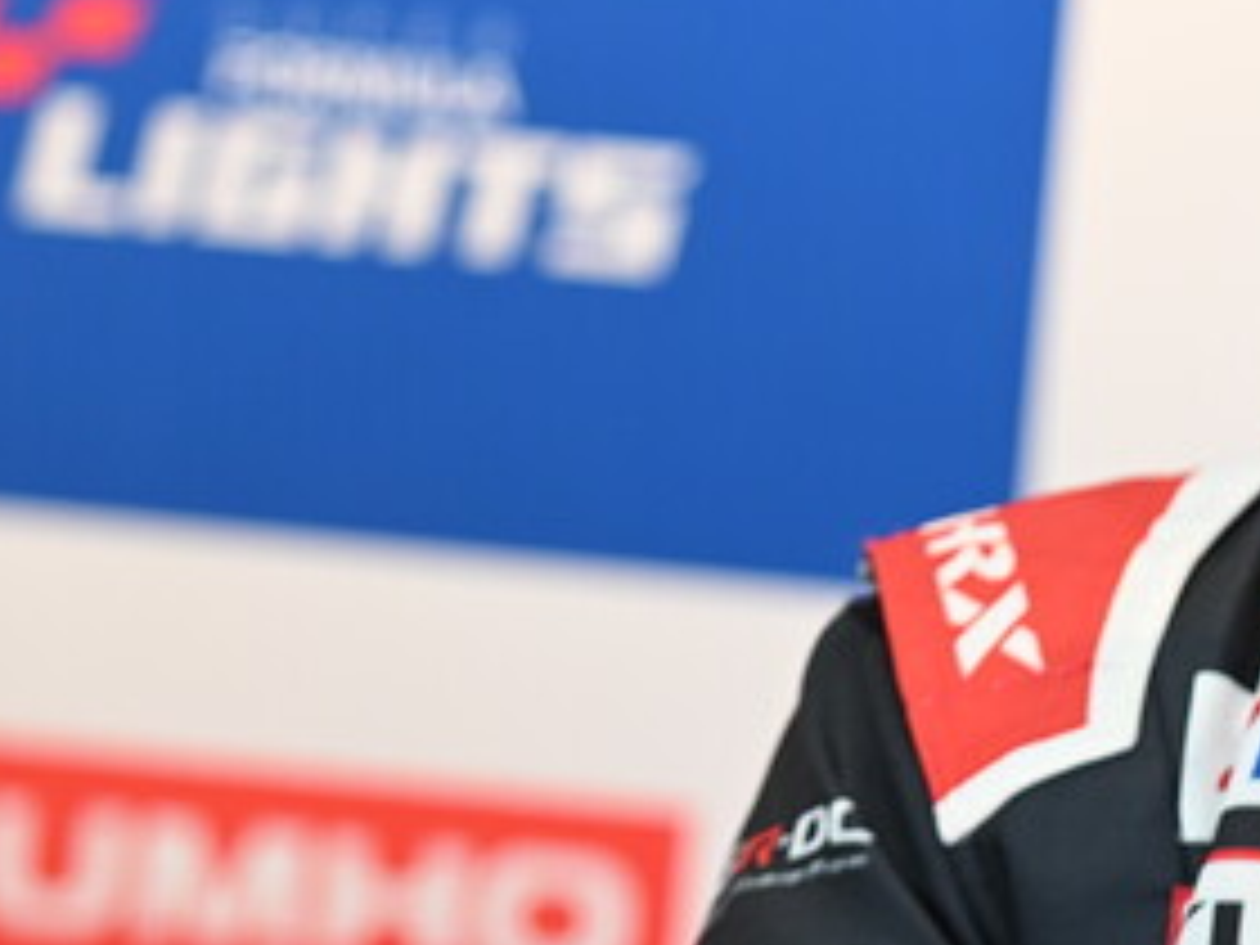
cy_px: 81
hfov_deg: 4.6
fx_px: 15652
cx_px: 1436
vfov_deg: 3.5
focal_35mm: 430
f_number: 2.8
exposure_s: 1/200
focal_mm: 116
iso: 500
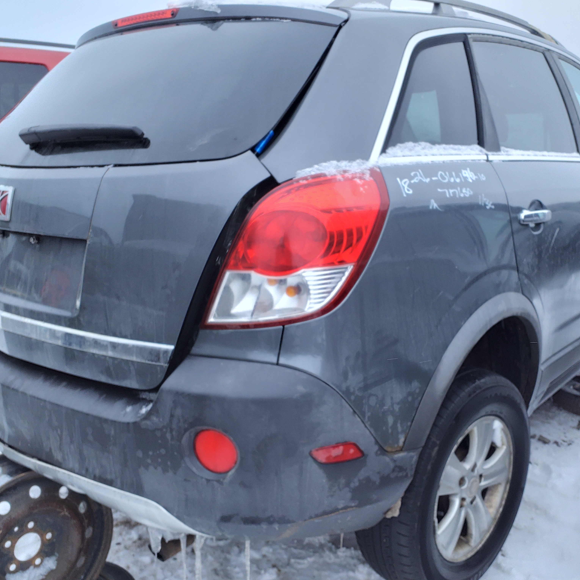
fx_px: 588
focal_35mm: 31
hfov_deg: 52.2
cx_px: 343
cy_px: 290
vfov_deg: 52.5
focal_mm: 3.58
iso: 40
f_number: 1.9
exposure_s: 1/171
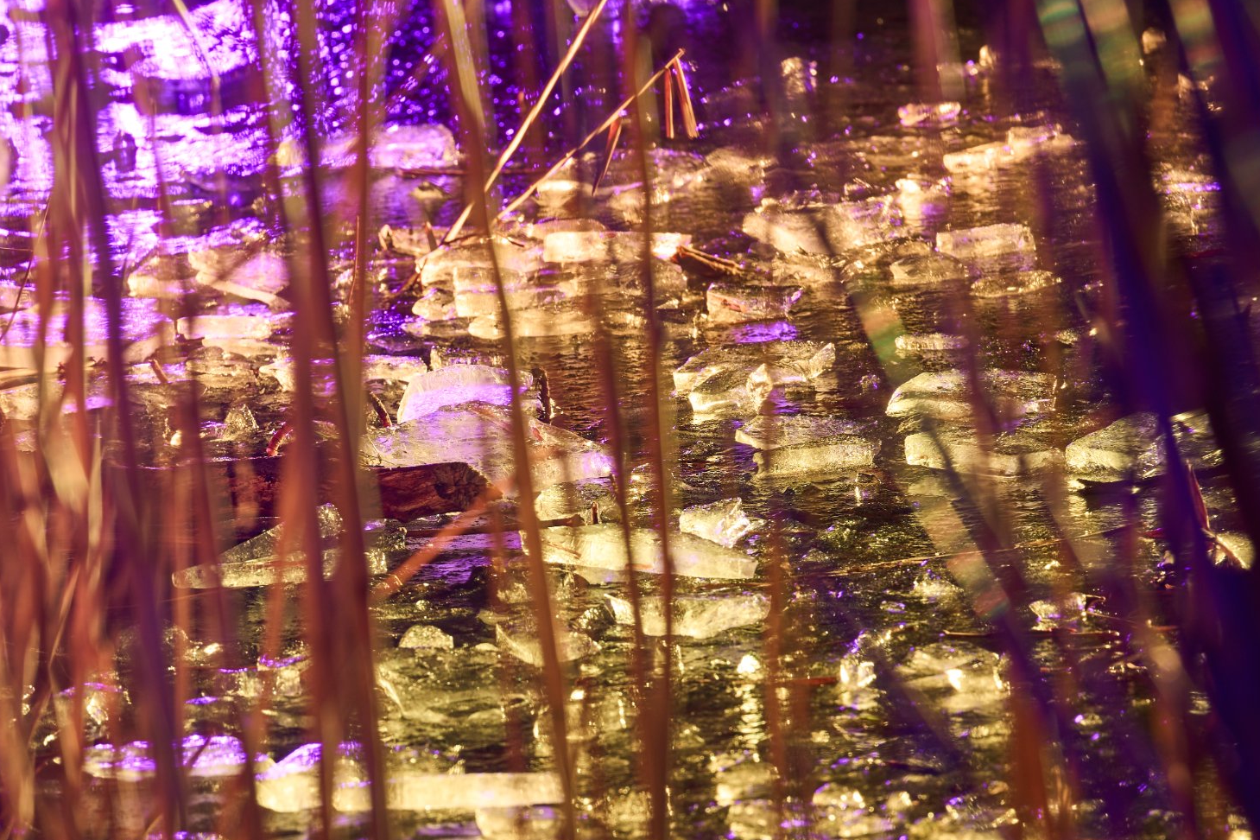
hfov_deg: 5.9
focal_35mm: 351
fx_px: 12281
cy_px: 505
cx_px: 453
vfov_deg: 3.9
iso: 100
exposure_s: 3.2
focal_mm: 200
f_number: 8
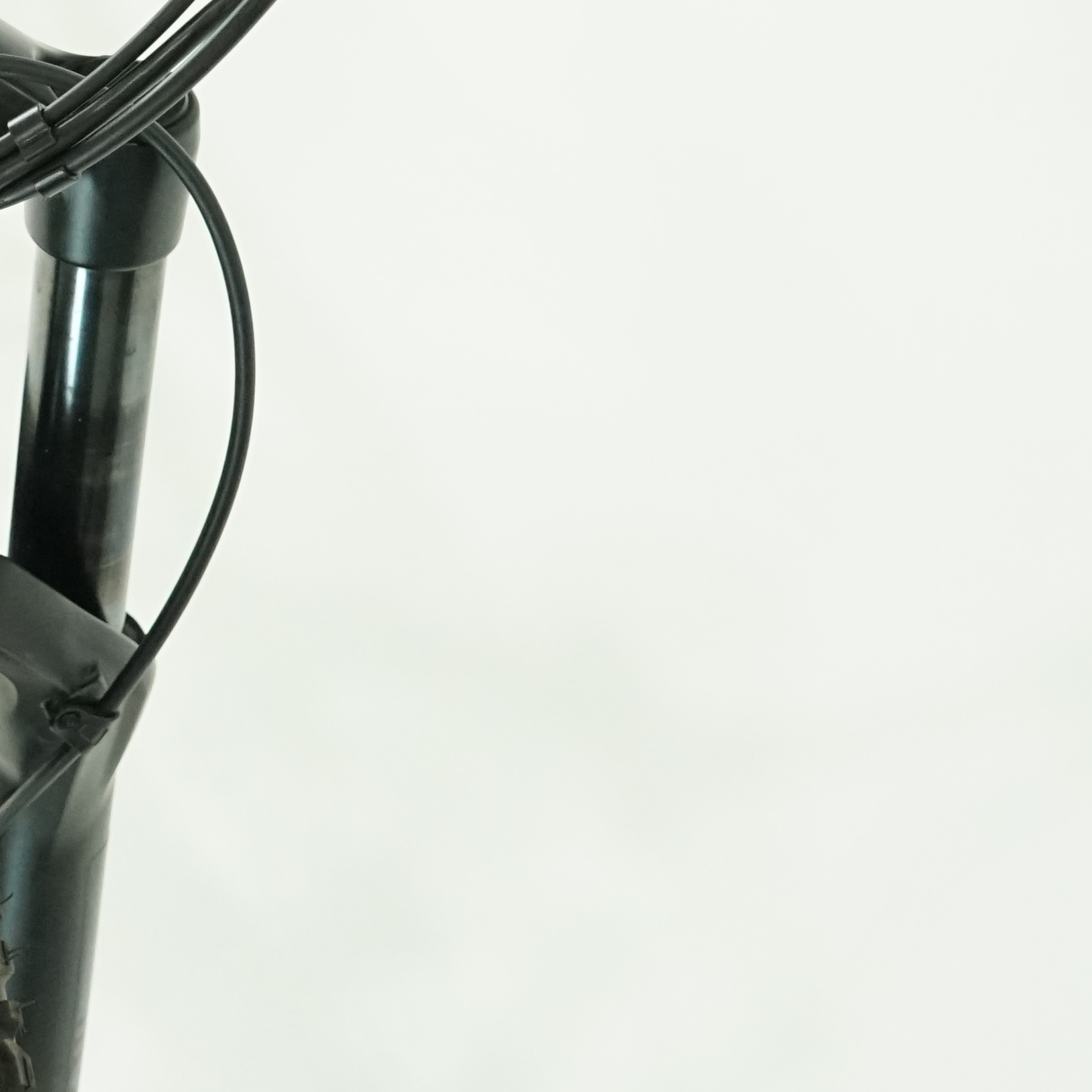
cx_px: -230
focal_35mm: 94
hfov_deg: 17.6
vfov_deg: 18.3
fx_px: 3355
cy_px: 166
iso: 3200
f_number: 6.3
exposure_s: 1/200
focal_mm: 30
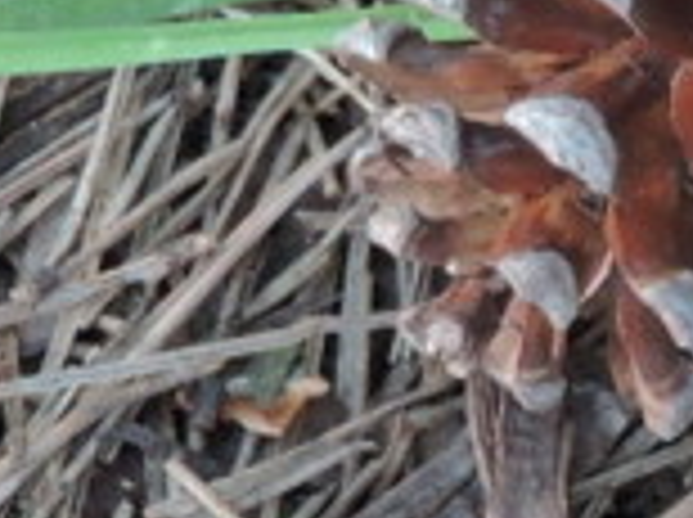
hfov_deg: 1.6
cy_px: 230
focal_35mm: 1248
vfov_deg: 1.2
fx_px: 24946
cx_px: 1800
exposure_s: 1/50
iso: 400
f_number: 4.6
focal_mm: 35.7
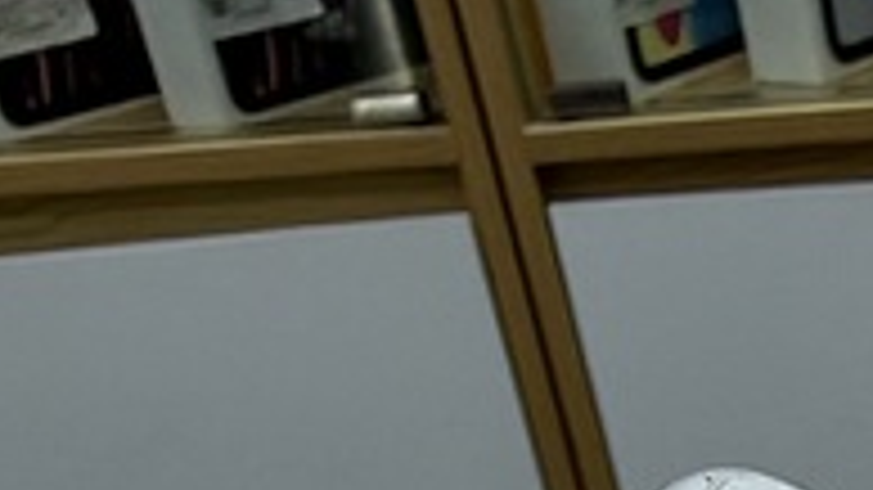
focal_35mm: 121
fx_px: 2800
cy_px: 1695
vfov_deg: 7.9
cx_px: 1501
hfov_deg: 15.6
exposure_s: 1/120
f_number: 2.2
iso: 64
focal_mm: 2.22
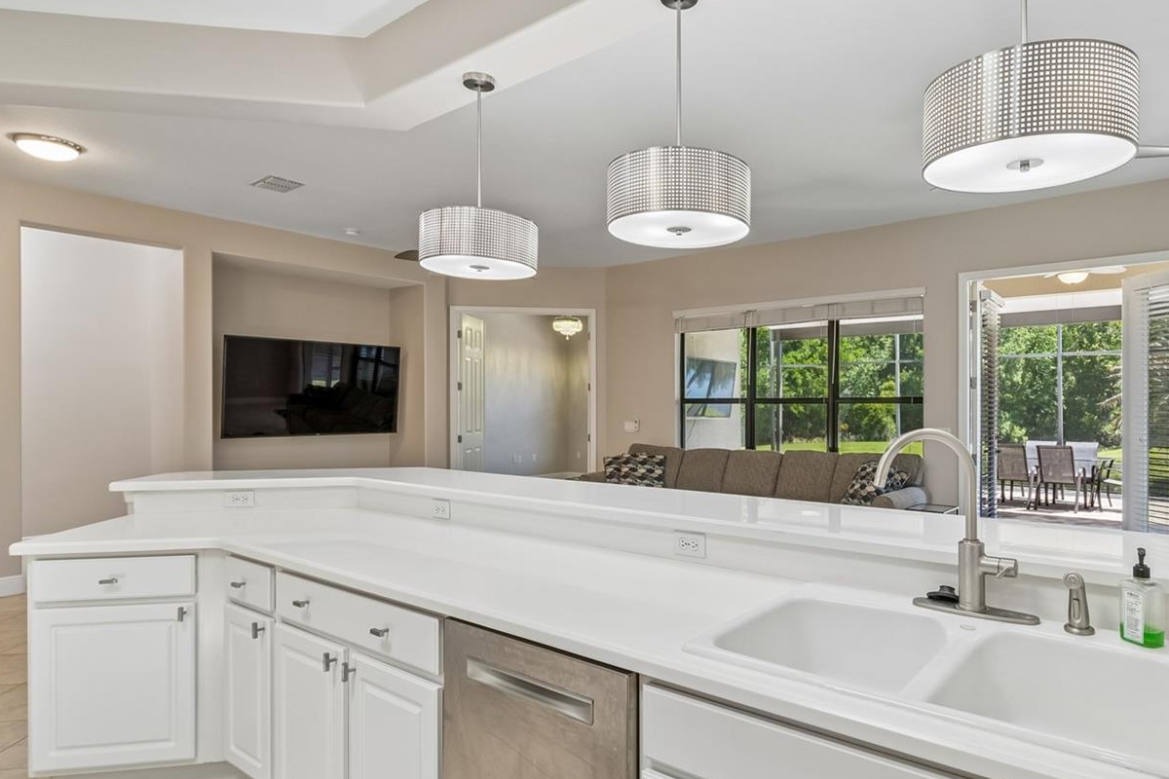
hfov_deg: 82.8
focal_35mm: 20
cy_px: 417
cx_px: 711
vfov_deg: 61.9
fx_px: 649
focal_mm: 10
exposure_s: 1/30
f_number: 7.1
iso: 100
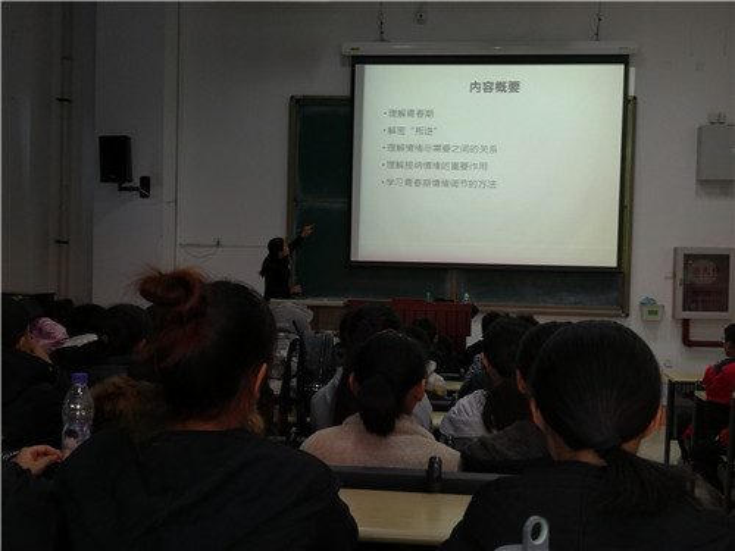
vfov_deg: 34.3
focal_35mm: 42
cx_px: 368
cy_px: 276
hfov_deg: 44.8
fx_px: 892
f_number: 1.6
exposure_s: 1/50
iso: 125
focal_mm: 3.95
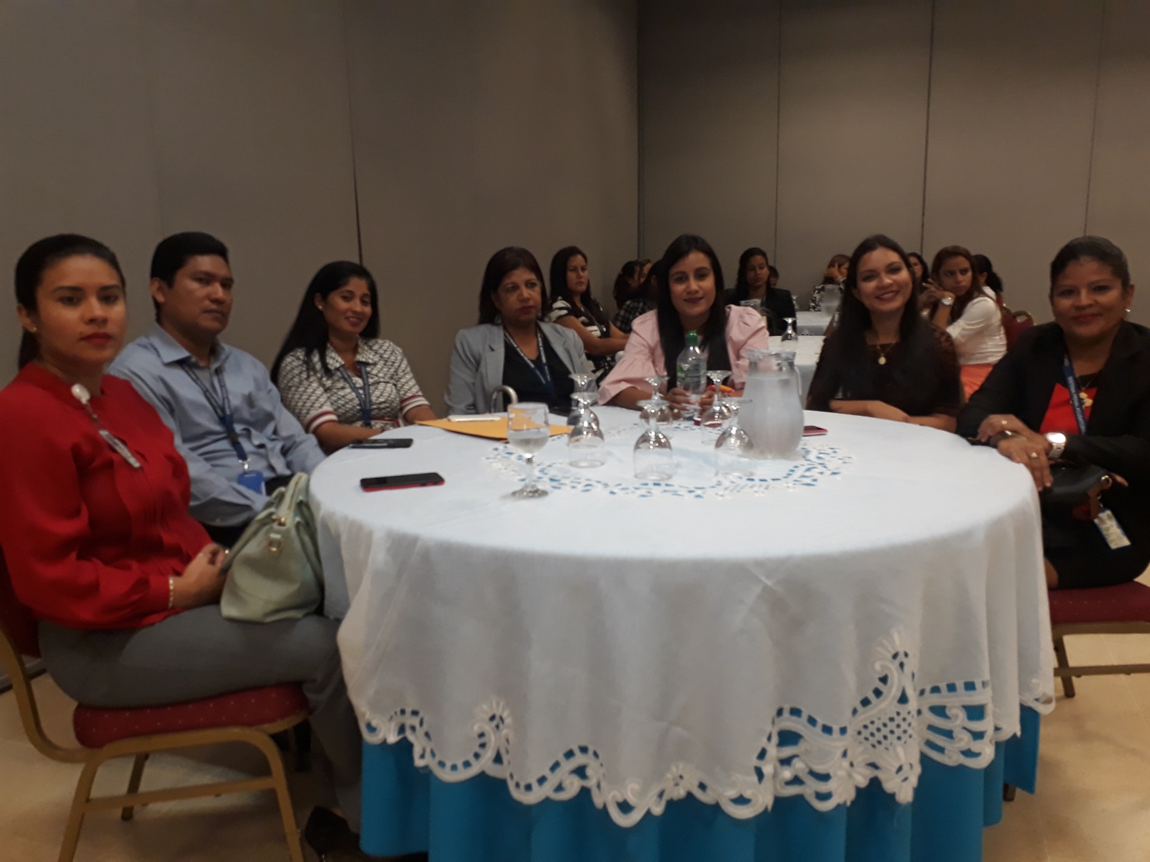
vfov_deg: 51.4
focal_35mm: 27
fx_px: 897
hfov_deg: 65.3
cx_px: 575
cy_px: 431
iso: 125
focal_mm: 3.6
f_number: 1.9
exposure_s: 1/30
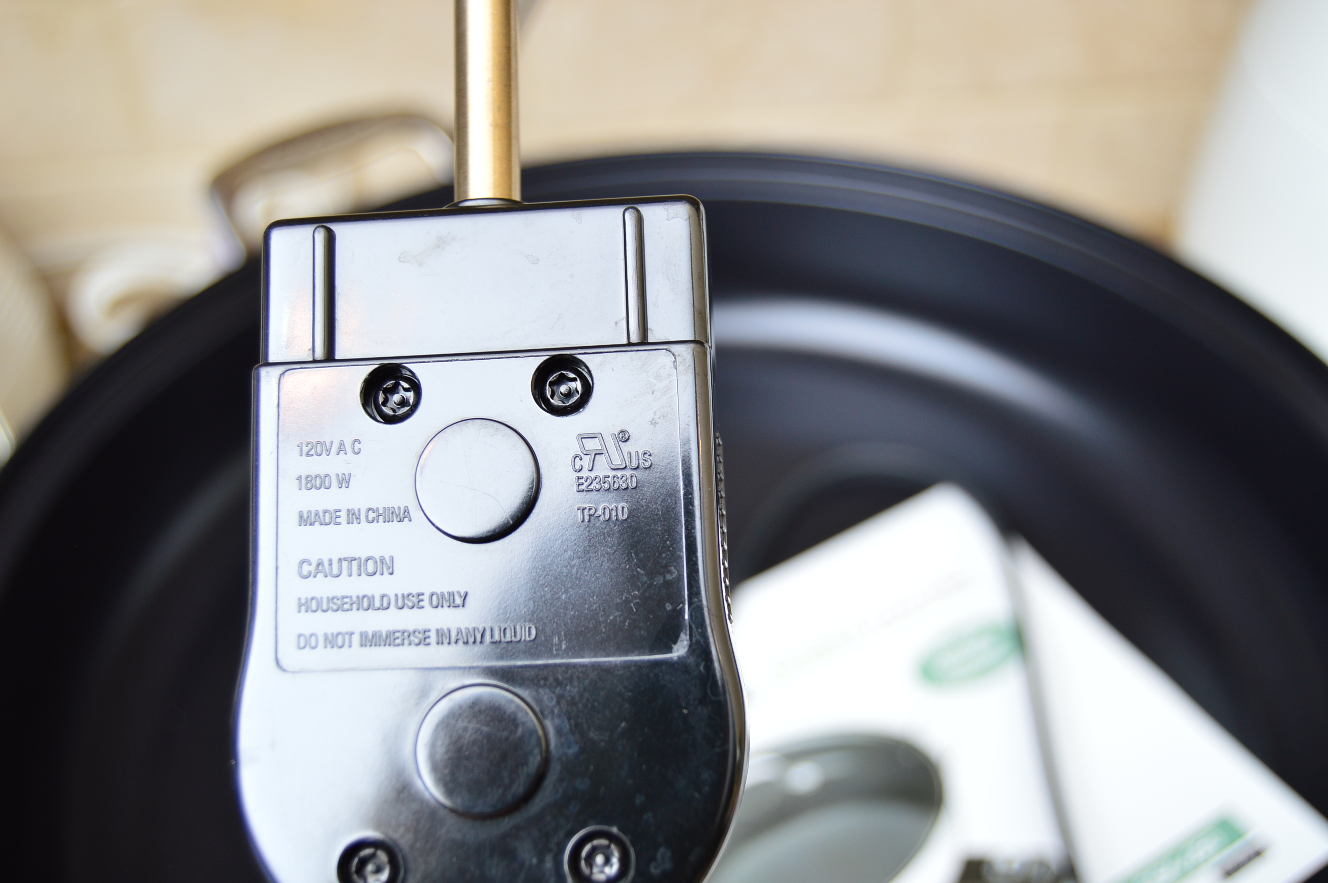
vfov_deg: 34.1
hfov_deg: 49.6
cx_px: 664
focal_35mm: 39
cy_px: 442
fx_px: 1437
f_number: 4
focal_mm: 26
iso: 200
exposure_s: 1/160
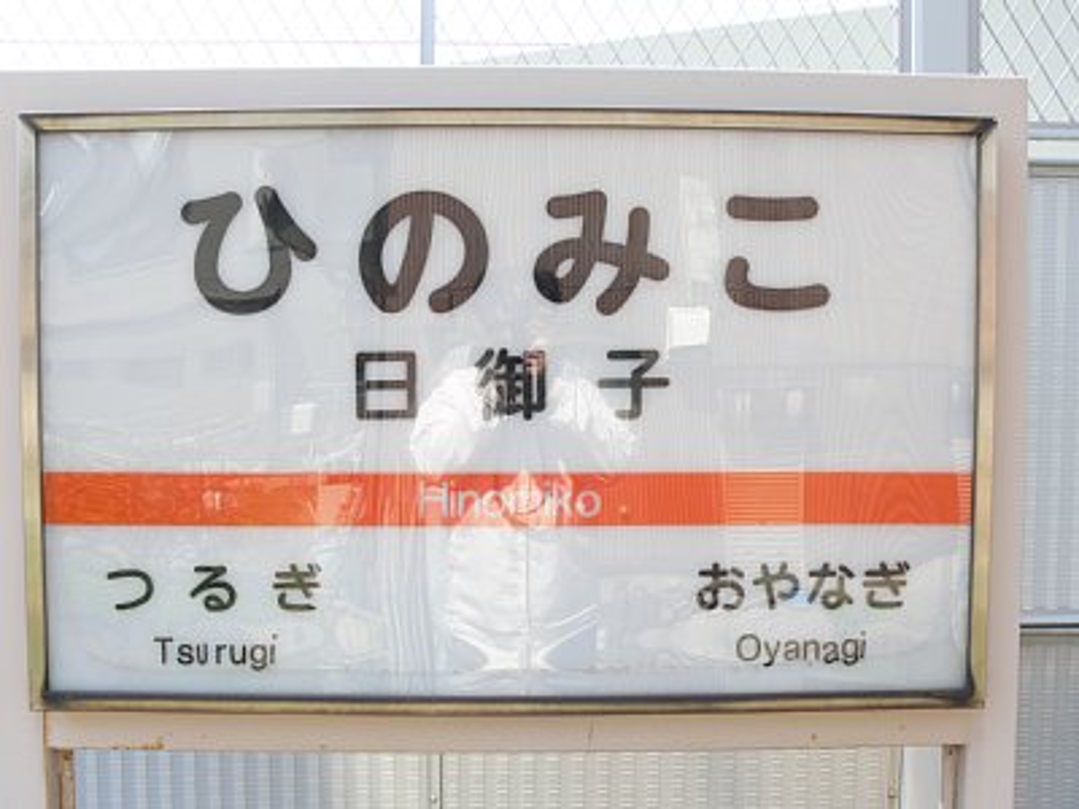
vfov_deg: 40.7
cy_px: 404
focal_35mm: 35
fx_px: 1091
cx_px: 540
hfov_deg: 52.6
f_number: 4
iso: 80
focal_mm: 7.4
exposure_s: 1/125
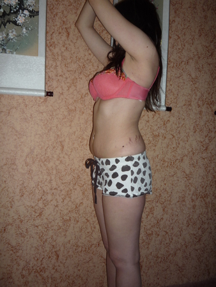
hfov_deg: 46.8
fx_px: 249
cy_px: 144
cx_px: 108
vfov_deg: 59.9
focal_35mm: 30
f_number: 3.3
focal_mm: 5.2
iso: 100
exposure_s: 1/30
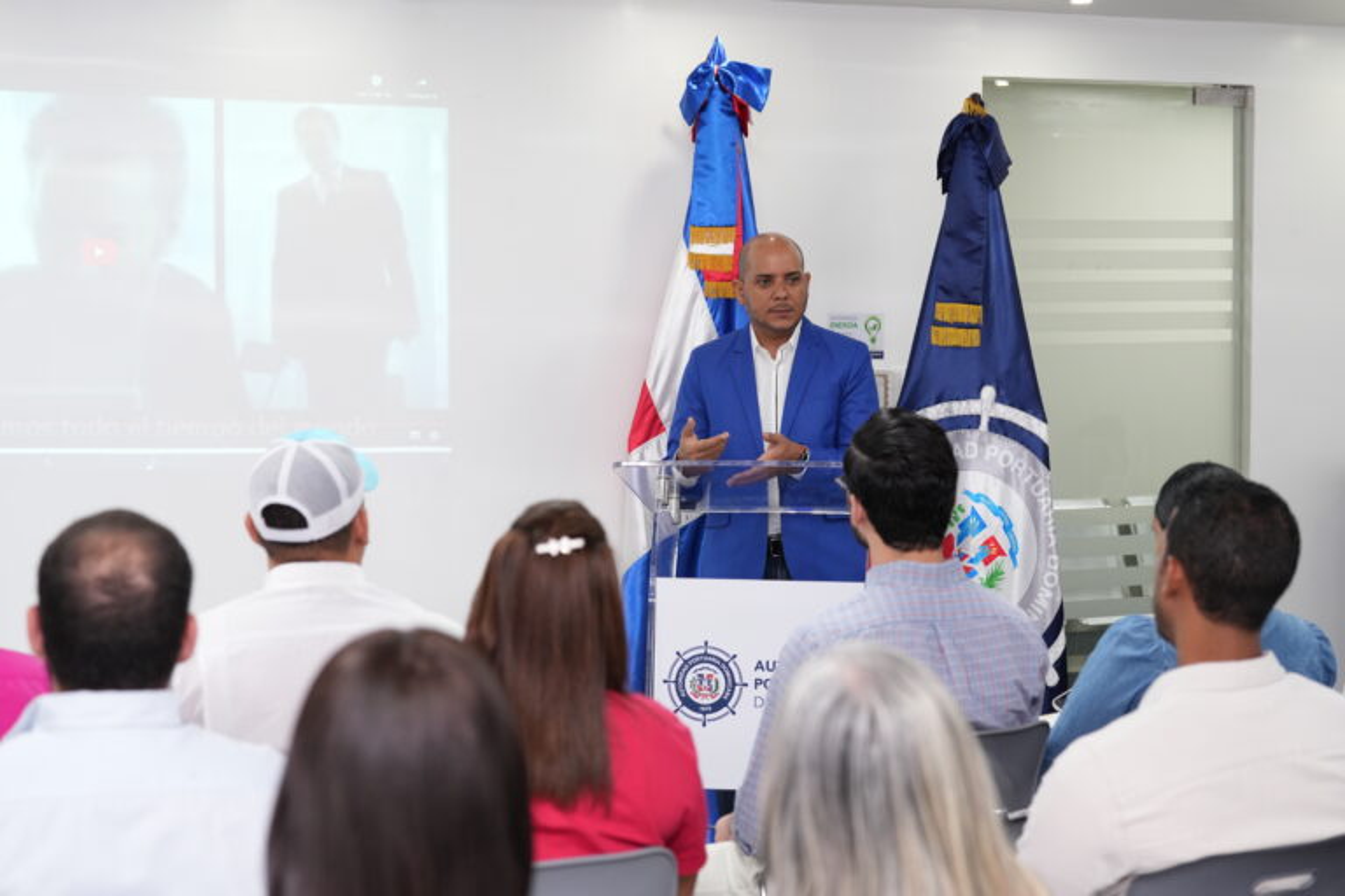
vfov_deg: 19.5
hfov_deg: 28.8
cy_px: 448
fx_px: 2615
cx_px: 672
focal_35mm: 70
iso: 1600
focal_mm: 70
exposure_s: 1/160
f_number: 4
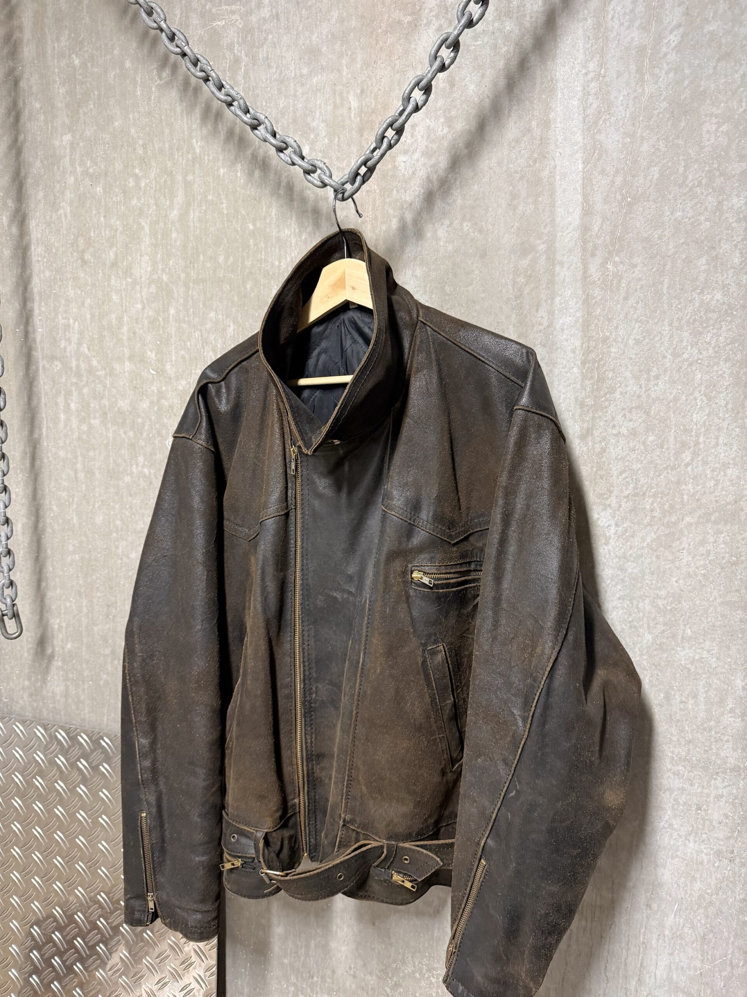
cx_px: 374
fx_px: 691
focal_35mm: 24
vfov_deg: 71.6
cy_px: 498
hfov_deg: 56.8
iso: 320
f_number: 1.78
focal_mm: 6.76
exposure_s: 1/50
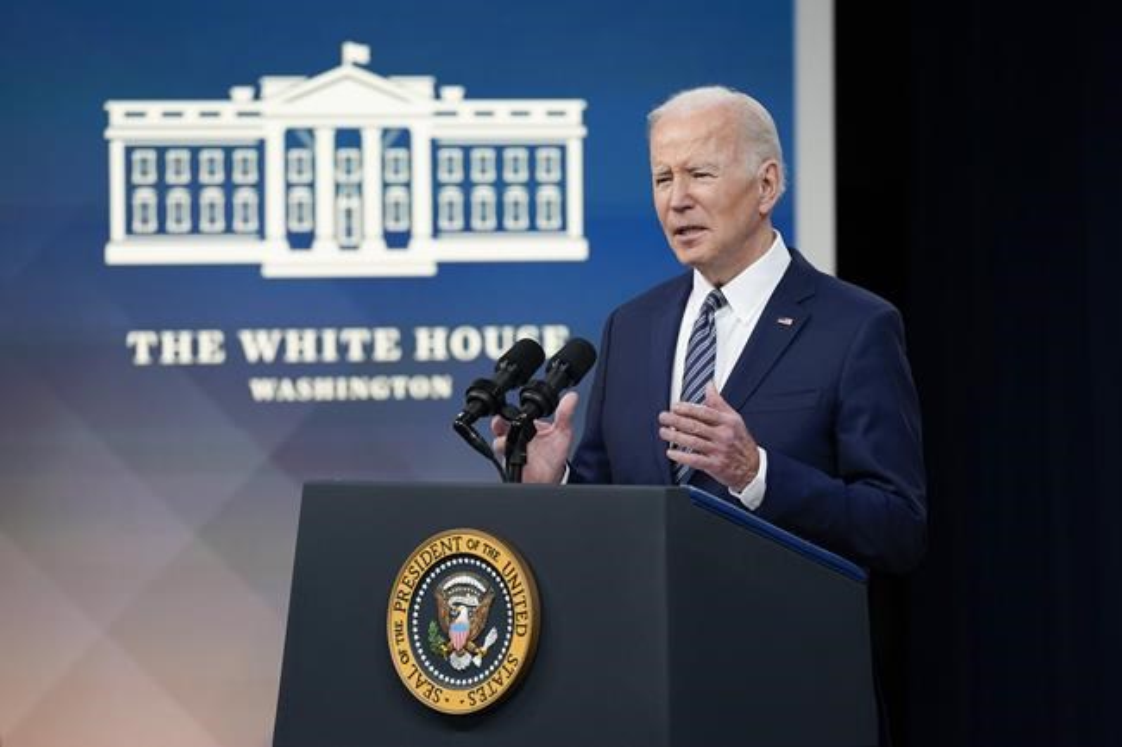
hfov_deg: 11.1
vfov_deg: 7.4
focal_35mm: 186
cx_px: 561
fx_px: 5795
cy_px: 374
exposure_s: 1/160
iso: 2000
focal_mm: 186
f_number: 4
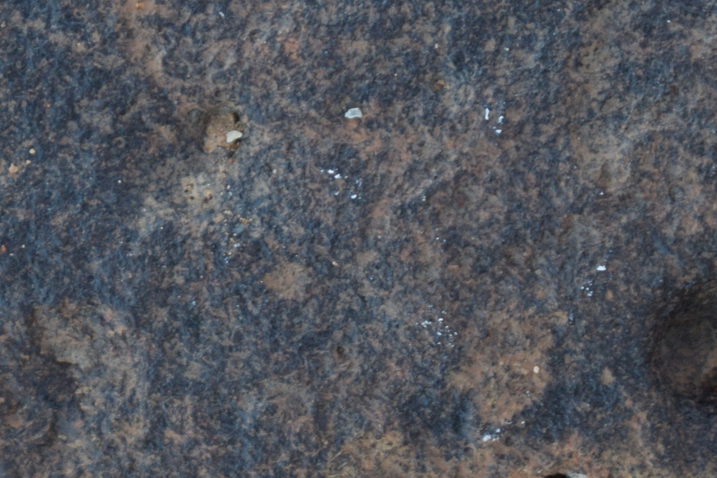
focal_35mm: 308
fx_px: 6131
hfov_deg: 6.6
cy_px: -88
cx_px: -375
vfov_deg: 4.5
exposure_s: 1/160
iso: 400
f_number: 6.3
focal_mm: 55
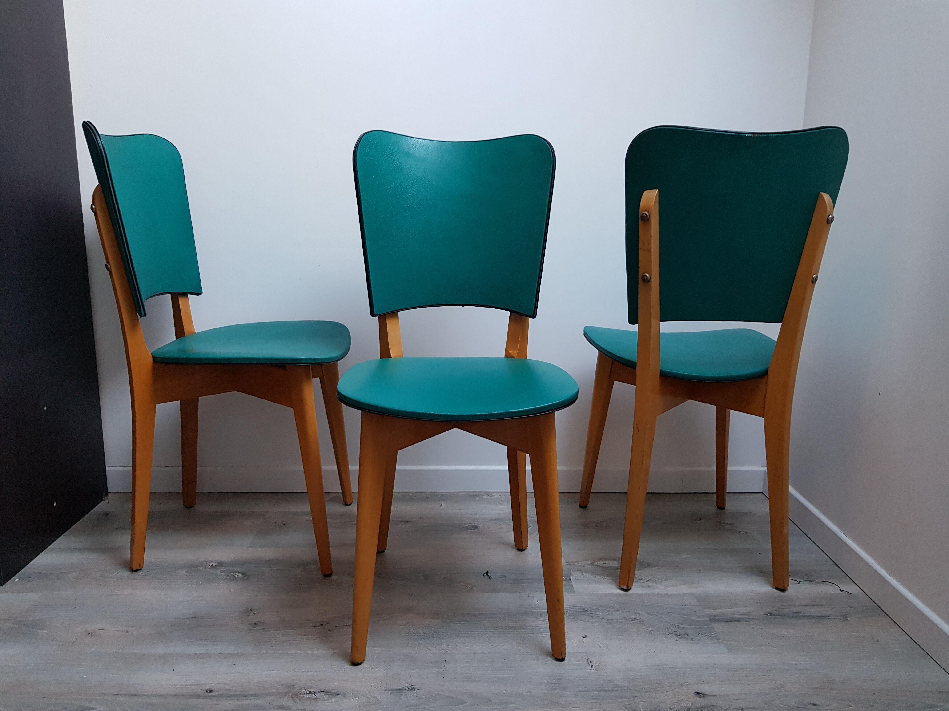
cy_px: 356
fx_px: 713
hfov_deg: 67.3
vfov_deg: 53.1
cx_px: 474
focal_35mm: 26
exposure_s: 1/50
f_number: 1.7
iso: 200
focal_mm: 4.2
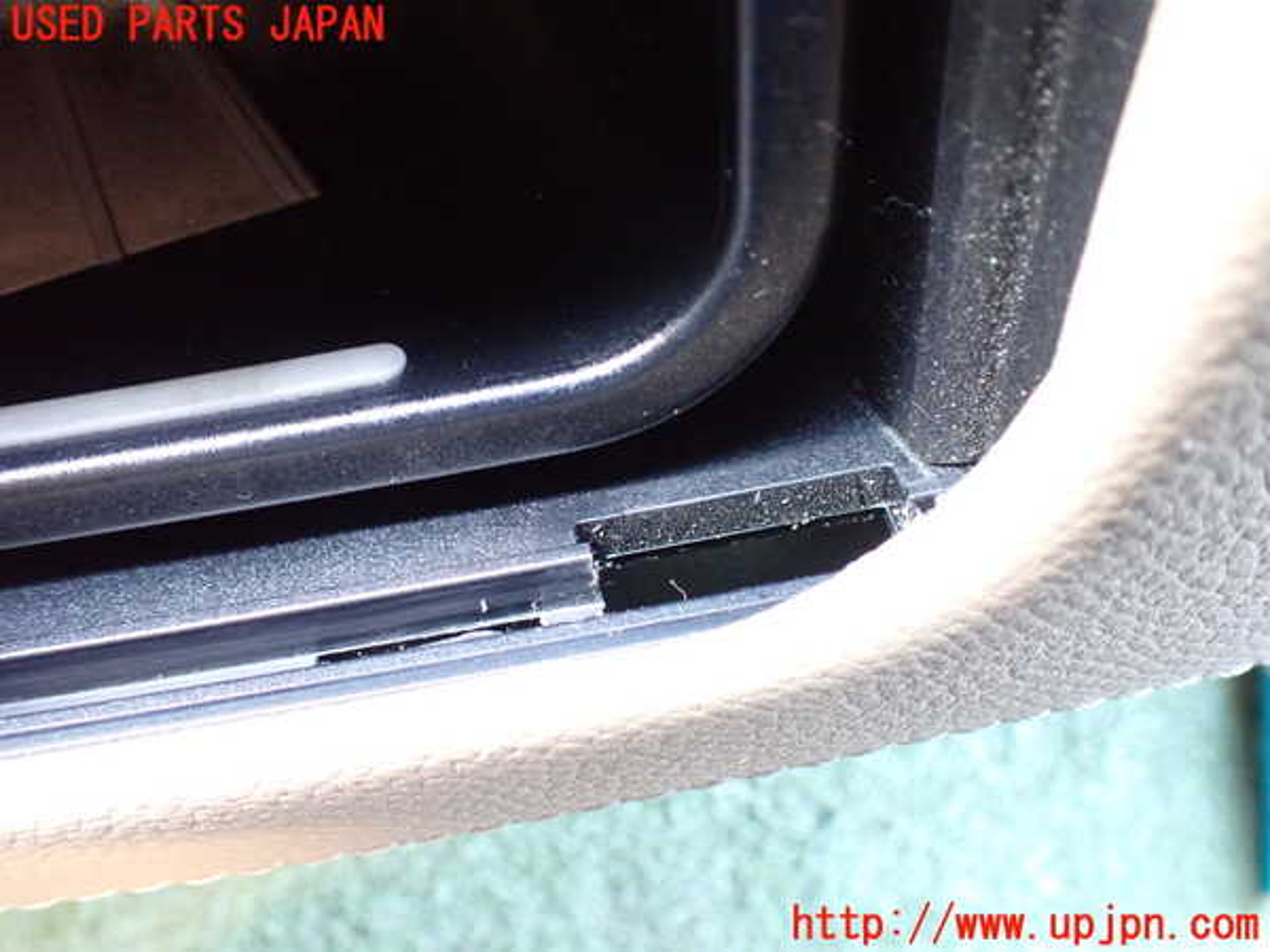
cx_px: 635
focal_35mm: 30
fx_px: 1101
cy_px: 476
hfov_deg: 60.0
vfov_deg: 46.8
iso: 1000
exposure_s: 1/30
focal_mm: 5.4
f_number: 2.3
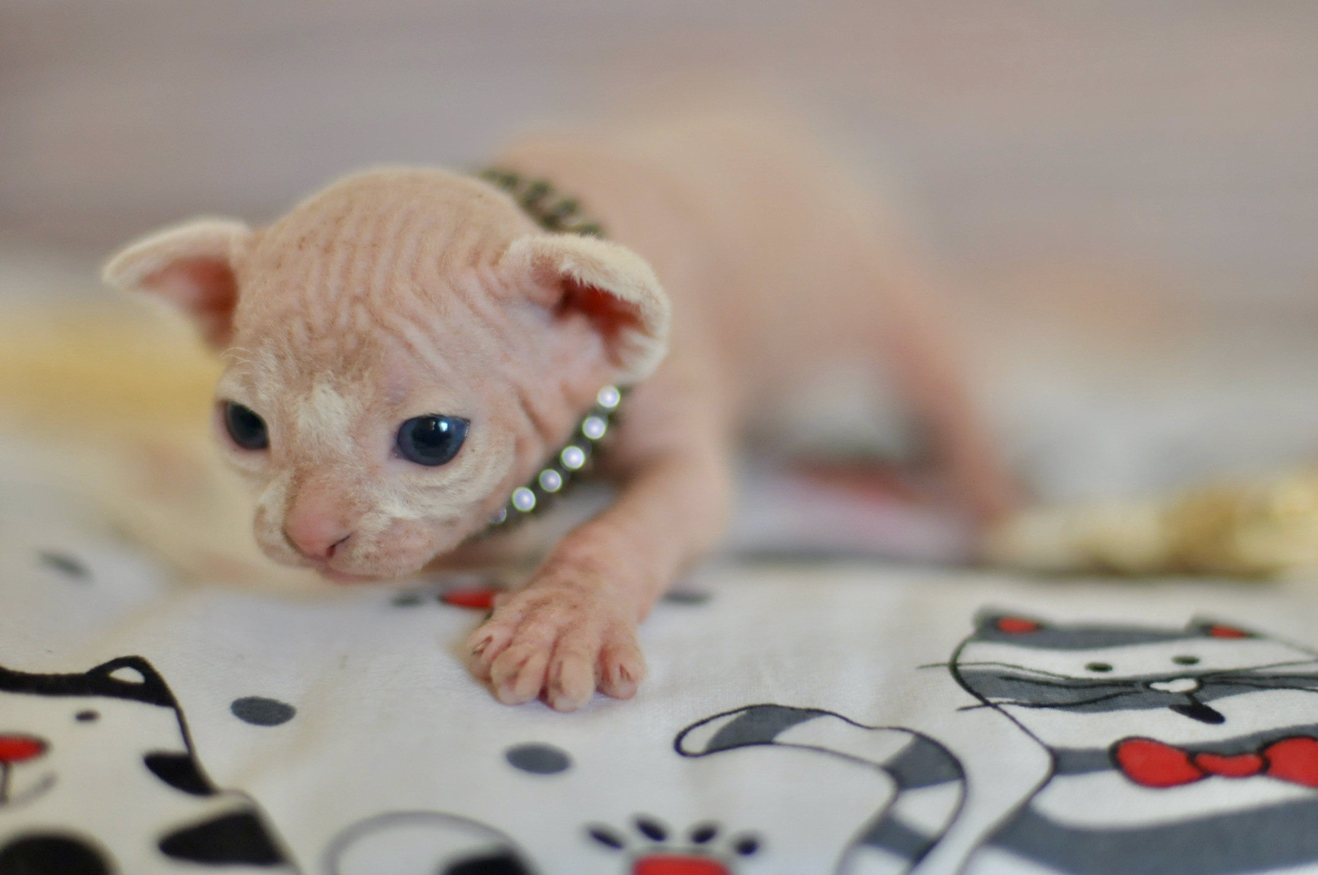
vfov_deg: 18.1
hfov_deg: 27.0
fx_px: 2742
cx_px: 659
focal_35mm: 75
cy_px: 438
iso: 800
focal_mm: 50
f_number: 1.4
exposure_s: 1/1000
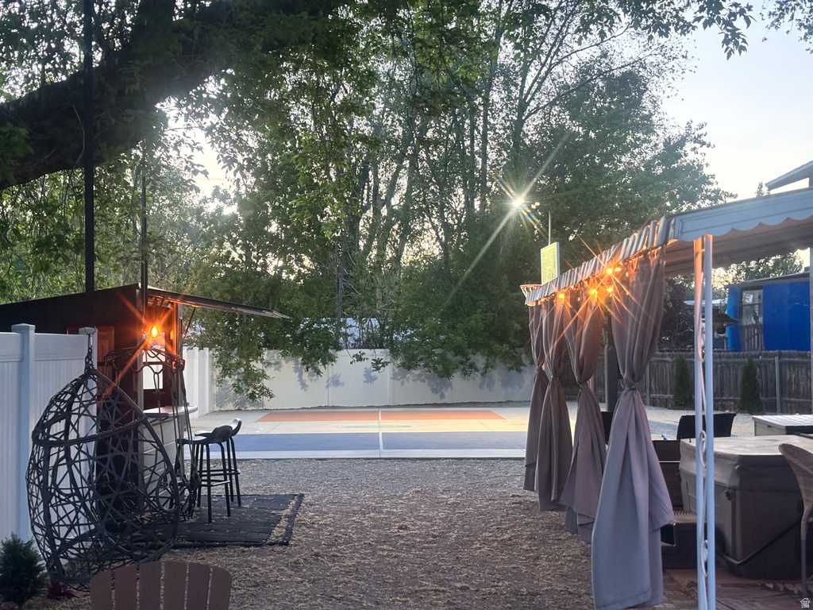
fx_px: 1221
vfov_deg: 28.0
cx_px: 406
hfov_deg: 36.8
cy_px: 305
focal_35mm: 52
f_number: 1.6
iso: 320
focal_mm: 5.96
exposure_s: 1/30
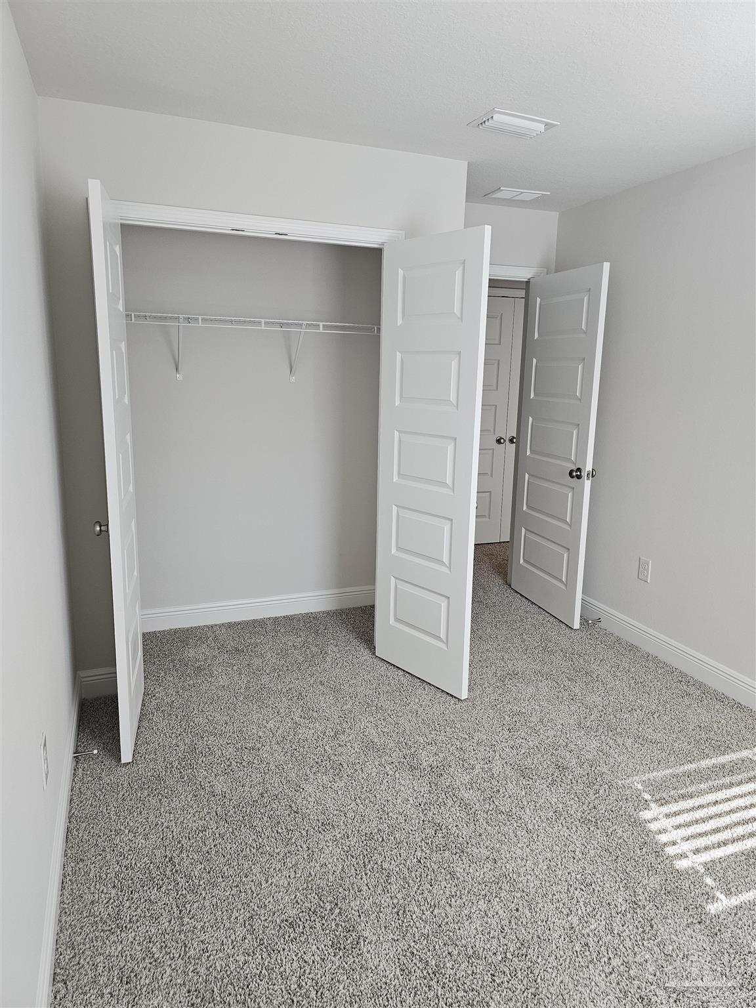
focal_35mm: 23
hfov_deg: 58.9
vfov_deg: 73.9
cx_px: 378
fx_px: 670
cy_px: 504
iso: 160
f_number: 1.7
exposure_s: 1/180
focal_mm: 6.3
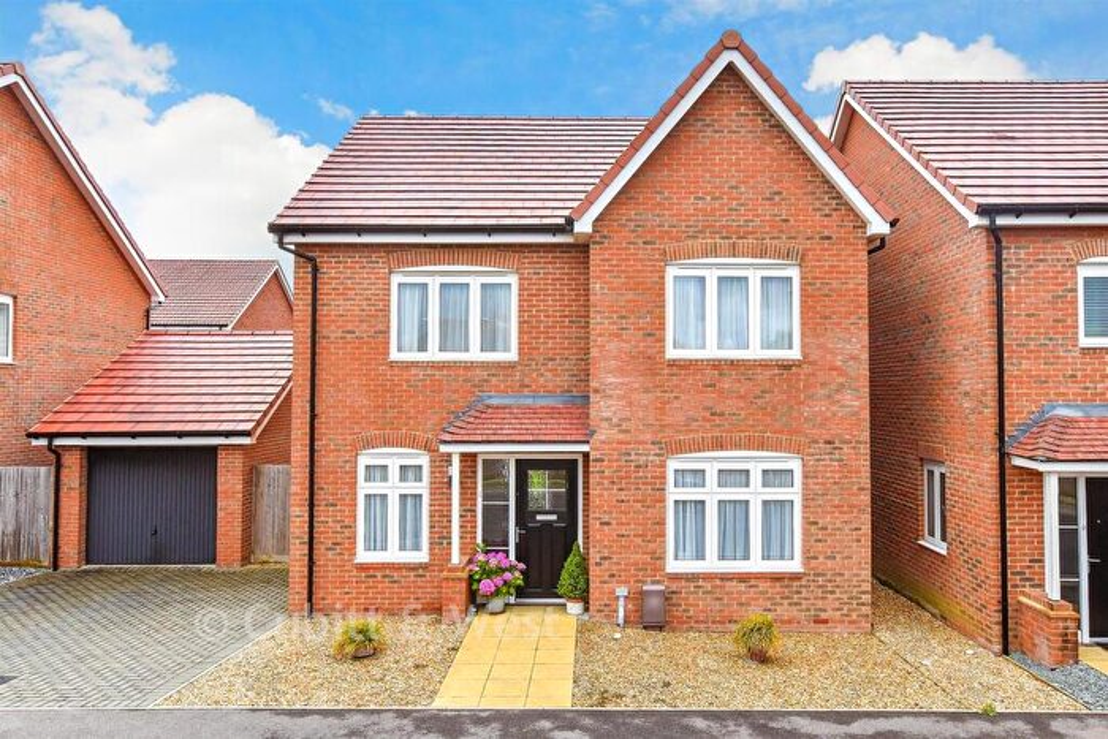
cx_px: 554
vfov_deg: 57.2
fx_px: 677
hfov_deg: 78.6
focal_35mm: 22
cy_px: 370
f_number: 8
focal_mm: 15
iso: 250
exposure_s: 1/500
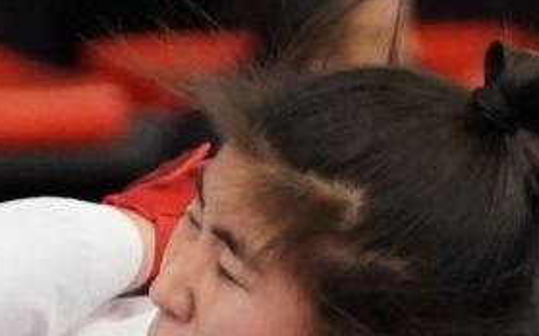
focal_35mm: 974
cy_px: 599
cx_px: -498
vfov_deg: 1.3
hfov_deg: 2.2
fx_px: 14299
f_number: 2.8
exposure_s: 1/800
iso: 2500
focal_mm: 99
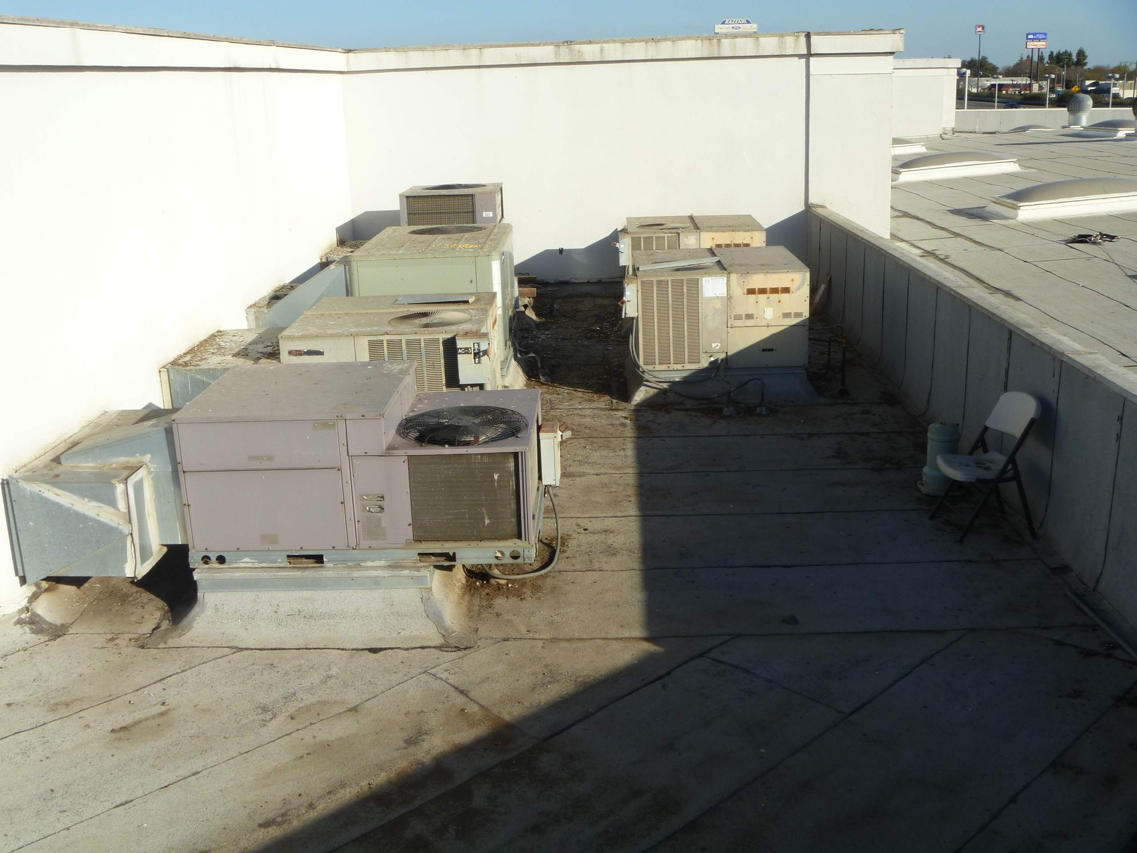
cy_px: 426
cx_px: 568
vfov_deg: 40.7
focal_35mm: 35
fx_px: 1150
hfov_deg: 52.6
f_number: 5.6
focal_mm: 6.3
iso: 80
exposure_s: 1/250
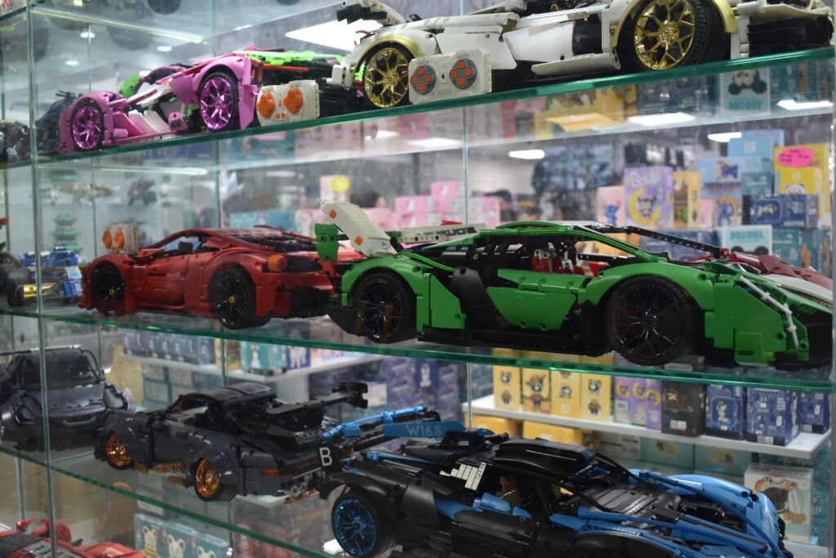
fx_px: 836
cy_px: 279
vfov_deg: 36.9
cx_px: 418
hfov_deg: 53.1
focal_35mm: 36
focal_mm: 24
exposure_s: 1/60
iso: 400
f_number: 4
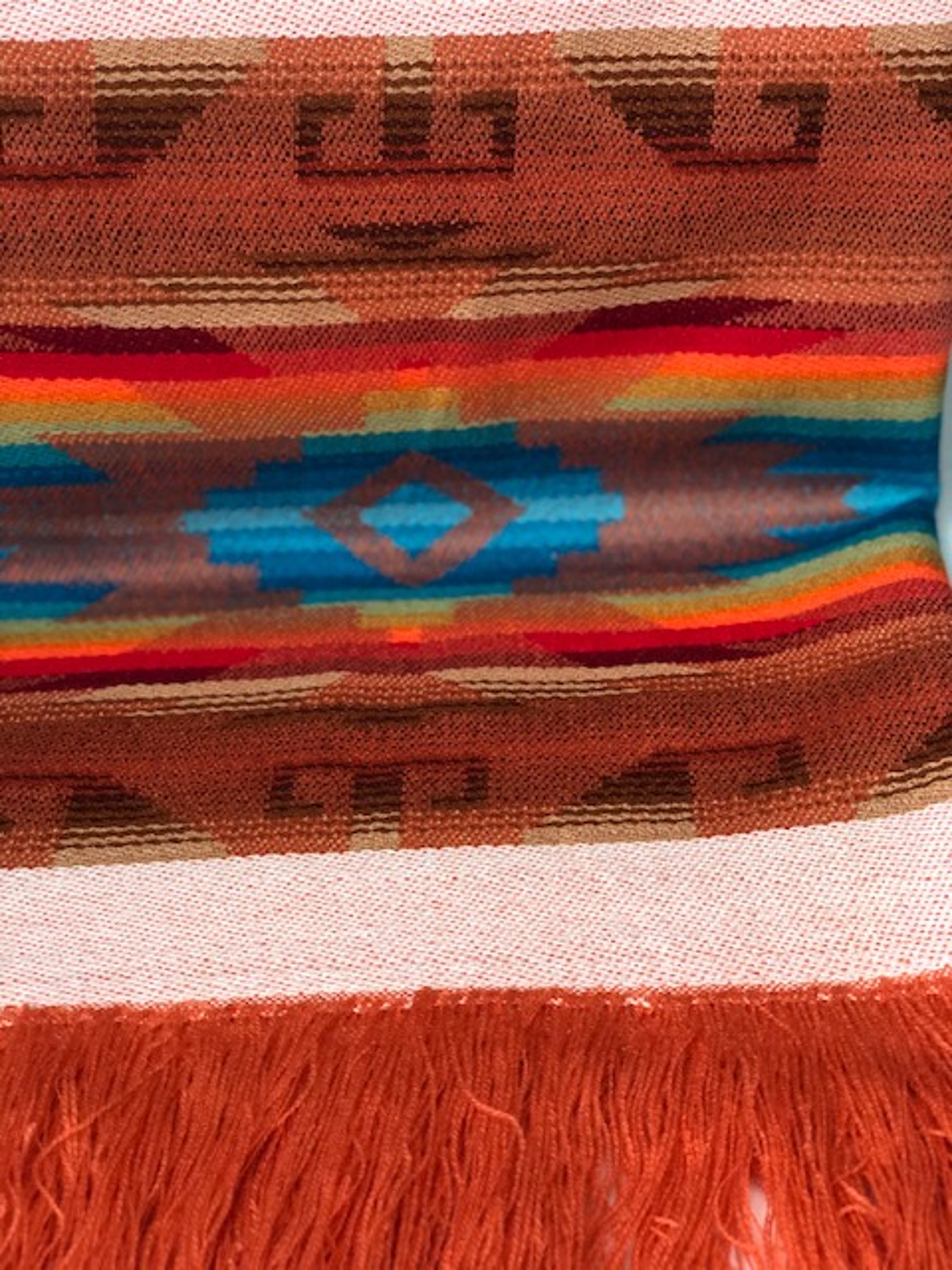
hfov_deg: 28.0
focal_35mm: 52
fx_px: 1907
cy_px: 635
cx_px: 476
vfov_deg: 36.8
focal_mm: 6
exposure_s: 1/60
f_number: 2.4
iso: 100
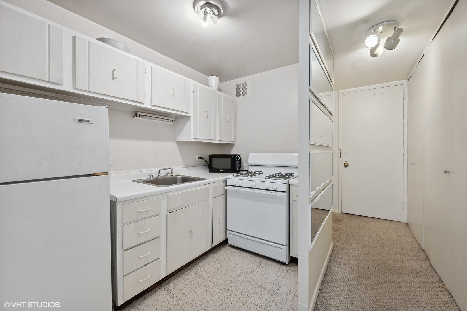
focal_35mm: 14
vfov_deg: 81.1
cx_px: 234
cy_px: 156
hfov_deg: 104.3
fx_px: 181
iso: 400
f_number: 8
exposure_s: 1/8
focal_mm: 14
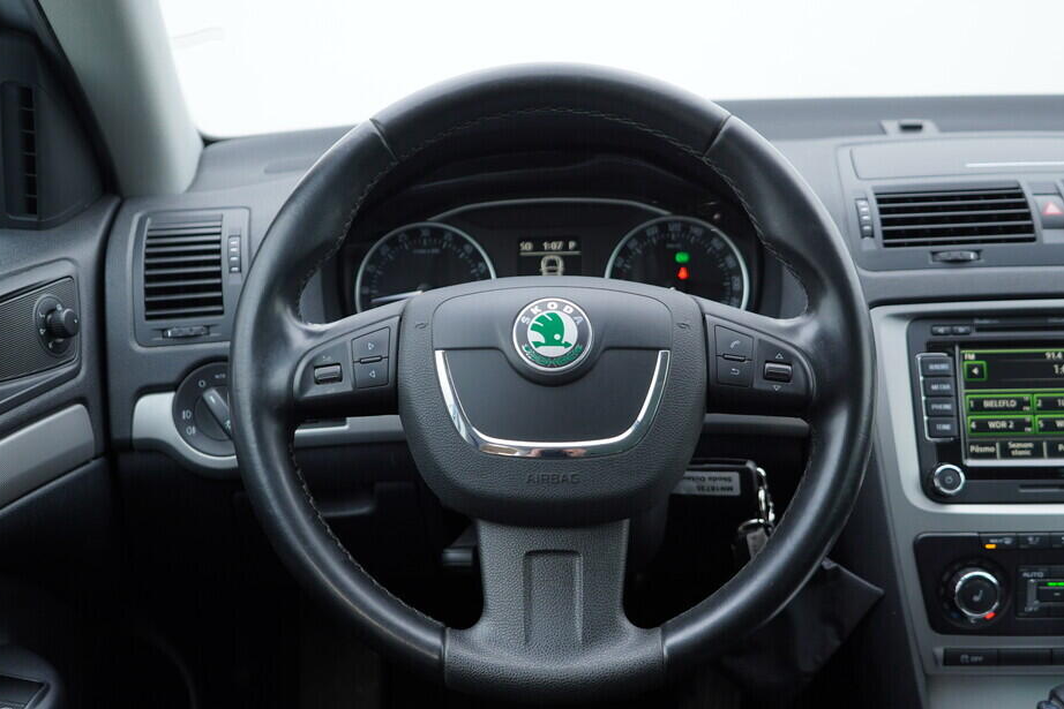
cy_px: 375
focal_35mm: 40
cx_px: 535
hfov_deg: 48.5
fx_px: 1182
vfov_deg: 33.4
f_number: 2.8
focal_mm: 24
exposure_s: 1/40
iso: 125
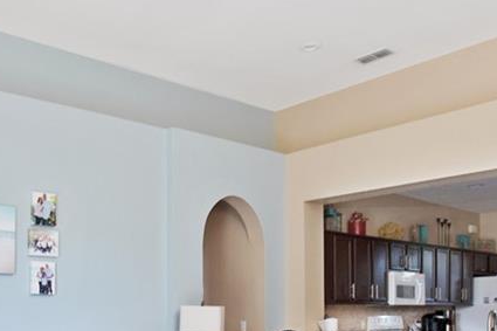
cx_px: 115
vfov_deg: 31.0
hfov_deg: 45.5
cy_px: 304
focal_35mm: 41
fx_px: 566
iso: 800
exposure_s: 3
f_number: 5.6
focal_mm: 17
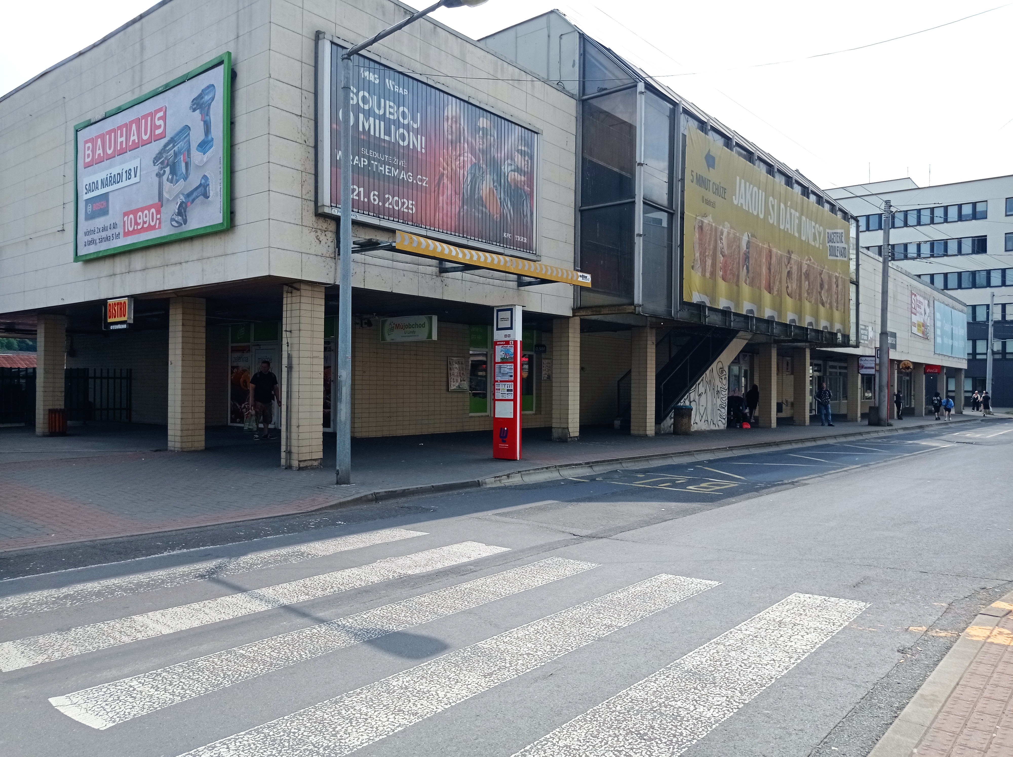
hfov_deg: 63.5
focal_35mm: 28
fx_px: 819
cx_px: 506
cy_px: 378
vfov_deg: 49.7
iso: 104
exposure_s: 1/2817
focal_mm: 4.74
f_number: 1.79
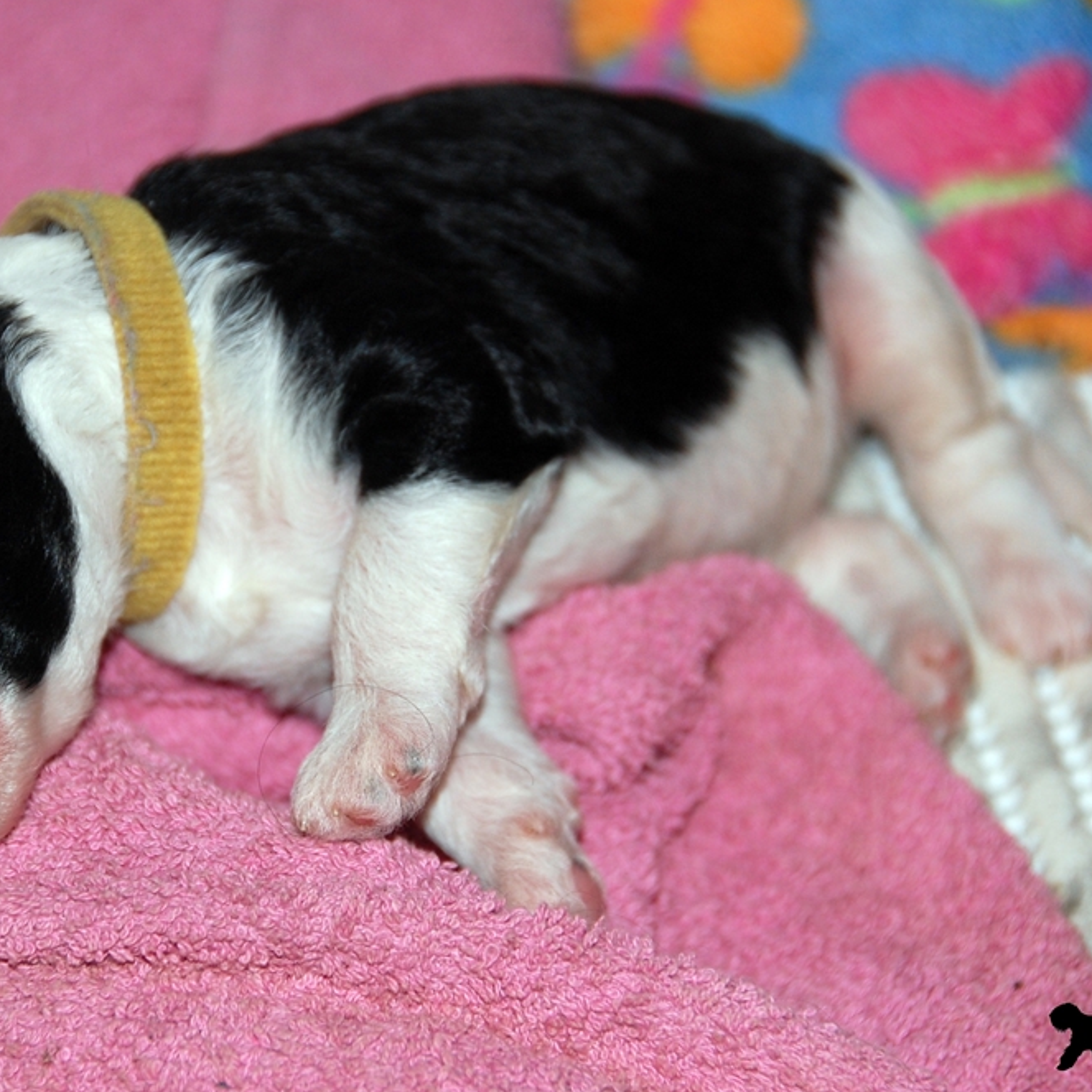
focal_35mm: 173
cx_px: 359
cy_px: 546
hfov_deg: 10.1
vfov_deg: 10.1
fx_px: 6174
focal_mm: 90
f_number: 5.3
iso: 400
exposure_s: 1/60
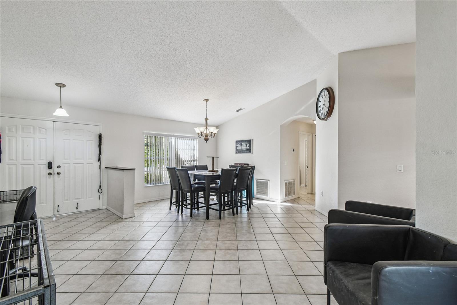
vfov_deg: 77.3
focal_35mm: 15
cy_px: 152
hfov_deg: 100.4
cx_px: 228
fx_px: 190
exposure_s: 1/3.33
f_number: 7.1
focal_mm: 10
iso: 100
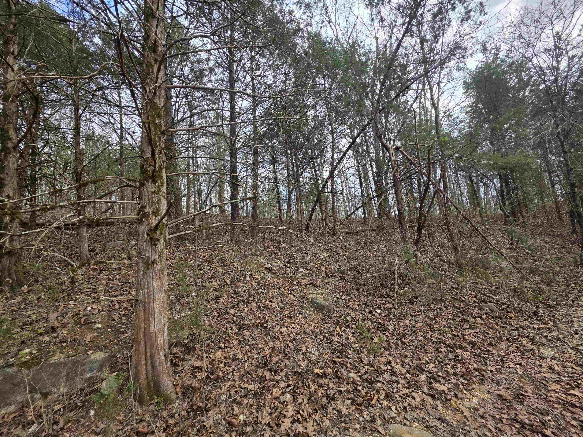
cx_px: 292
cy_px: 218
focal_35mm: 13
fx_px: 219
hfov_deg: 106.2
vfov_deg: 89.9
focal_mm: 2.2
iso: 40
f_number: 1.9
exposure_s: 1/387
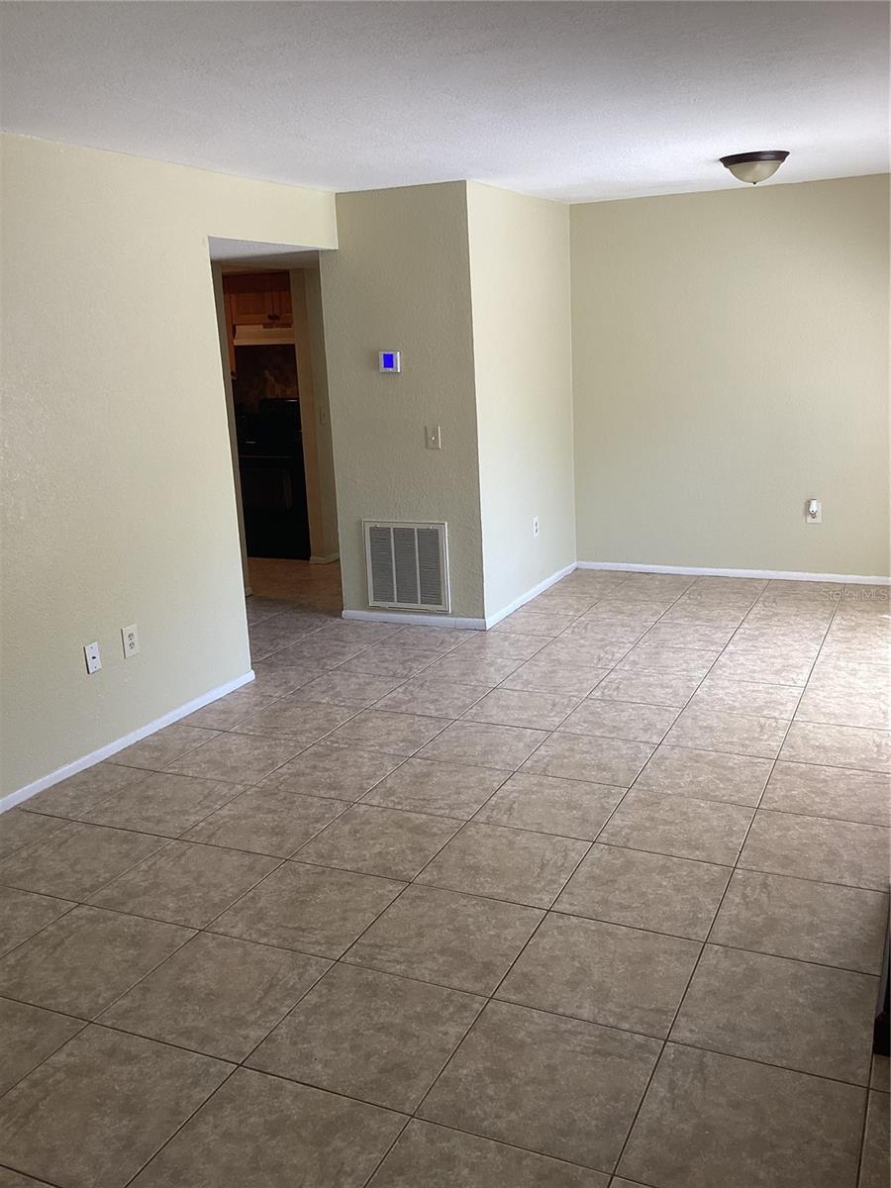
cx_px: 446
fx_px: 1064
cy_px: 594
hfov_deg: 45.4
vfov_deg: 58.4
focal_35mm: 31
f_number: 2.4
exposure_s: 1/60
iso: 64
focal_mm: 3.3
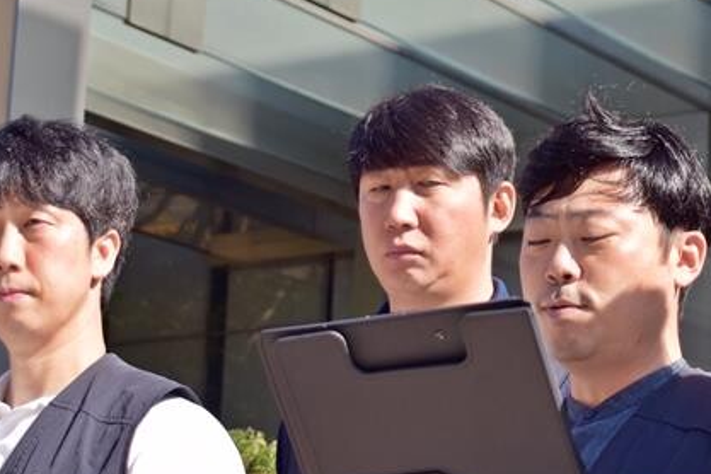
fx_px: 2256
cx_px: 534
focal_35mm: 114
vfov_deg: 12.0
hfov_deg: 17.8
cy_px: 311
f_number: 4.2
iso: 100
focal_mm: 31
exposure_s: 1/500
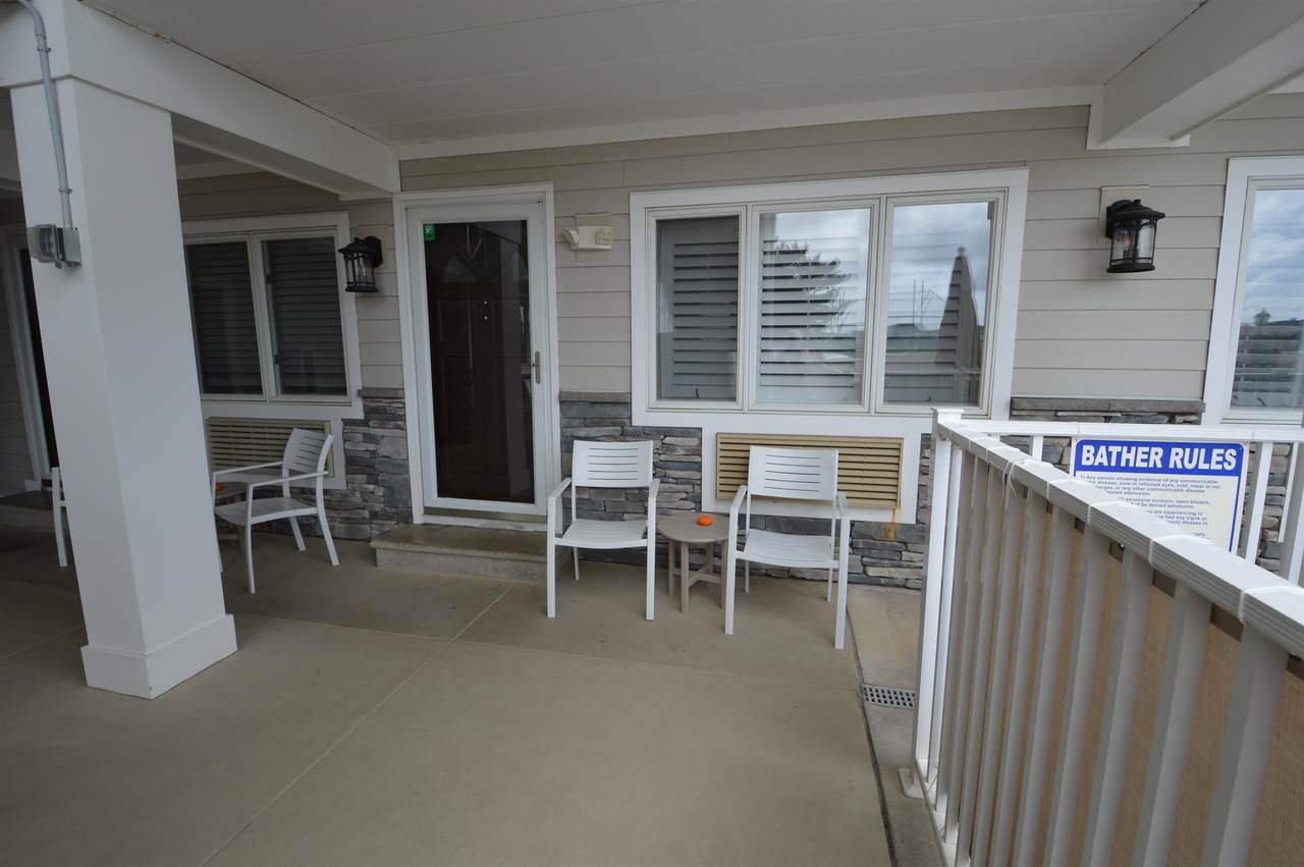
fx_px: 543
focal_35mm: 15
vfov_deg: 77.2
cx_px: 652
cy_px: 434
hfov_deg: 100.4
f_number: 5.6
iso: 100
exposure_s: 1/160
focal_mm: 10
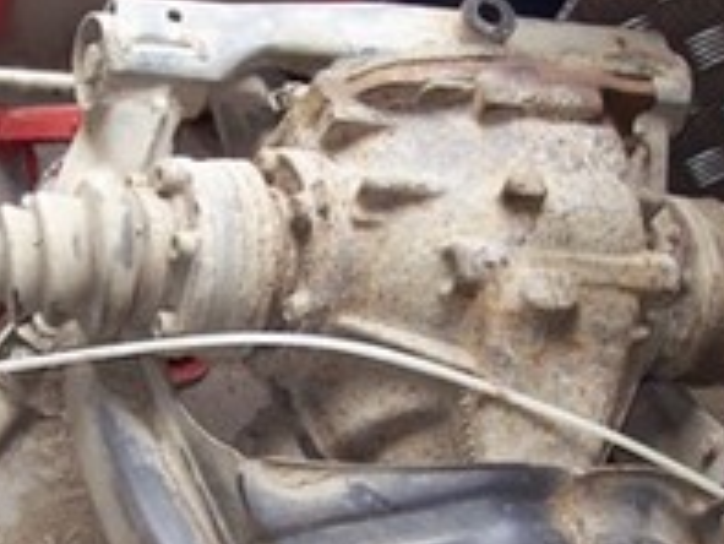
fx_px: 2449
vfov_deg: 12.6
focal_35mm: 117
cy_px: 448
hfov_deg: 16.8
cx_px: 250
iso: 80
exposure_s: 1/64
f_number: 2.7
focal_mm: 6
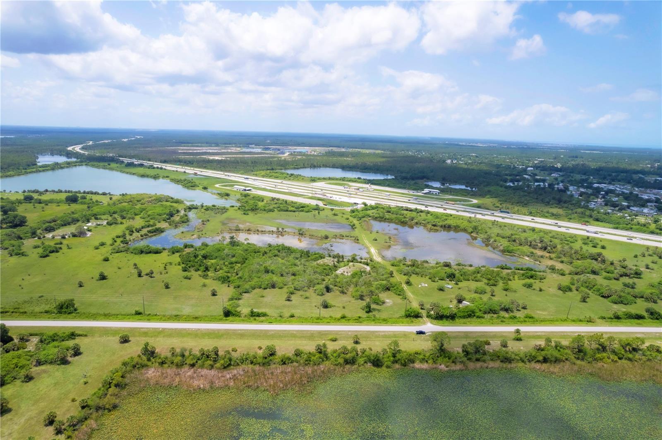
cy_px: 220
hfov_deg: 78.6
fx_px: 404
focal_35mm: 22
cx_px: 331
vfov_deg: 57.2
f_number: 2.8
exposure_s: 1/3200
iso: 110
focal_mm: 8.38
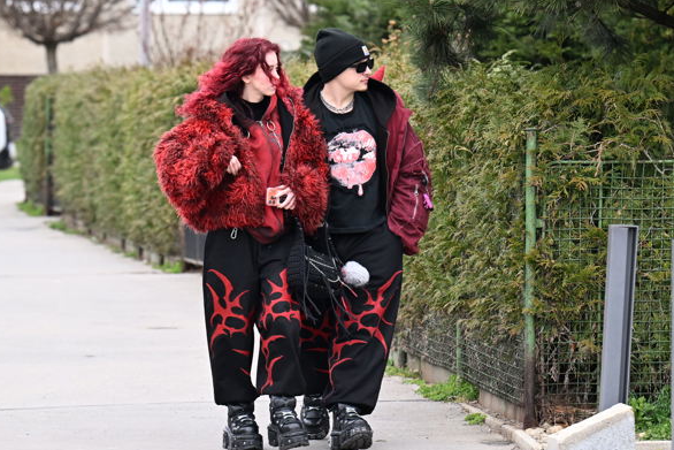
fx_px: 5112
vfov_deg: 5.0
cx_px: 309
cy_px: 226
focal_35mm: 273
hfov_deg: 7.5
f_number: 5
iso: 1250
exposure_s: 1/800
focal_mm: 155
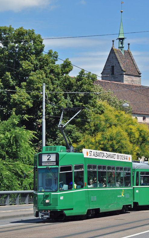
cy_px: 119
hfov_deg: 12.2
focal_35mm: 107
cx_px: 104
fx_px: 696
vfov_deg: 19.5
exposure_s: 1/1000
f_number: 5.6
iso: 200
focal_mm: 46
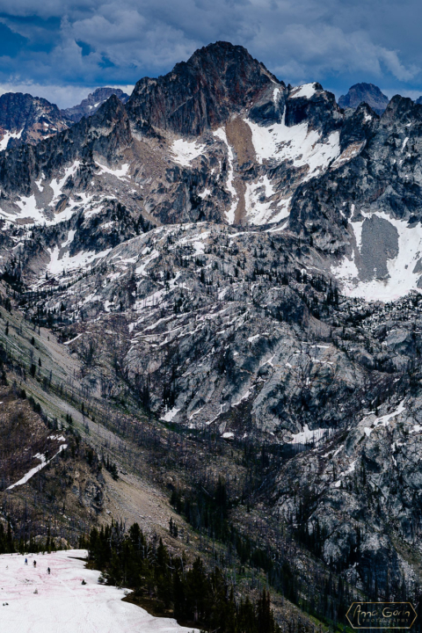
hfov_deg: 20.9
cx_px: 211
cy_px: 316
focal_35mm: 65
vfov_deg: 31.0
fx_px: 1143
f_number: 10
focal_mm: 65
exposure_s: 1/400
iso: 250
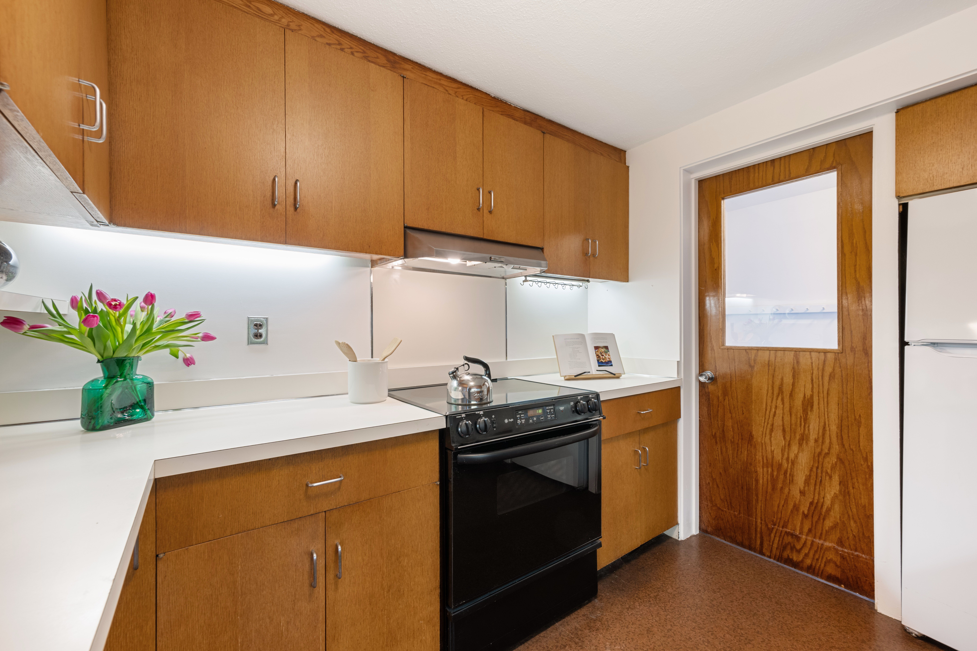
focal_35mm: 14
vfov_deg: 81.2
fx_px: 380
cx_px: 488
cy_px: 326
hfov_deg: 104.3
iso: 400
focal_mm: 14
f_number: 8
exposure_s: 1
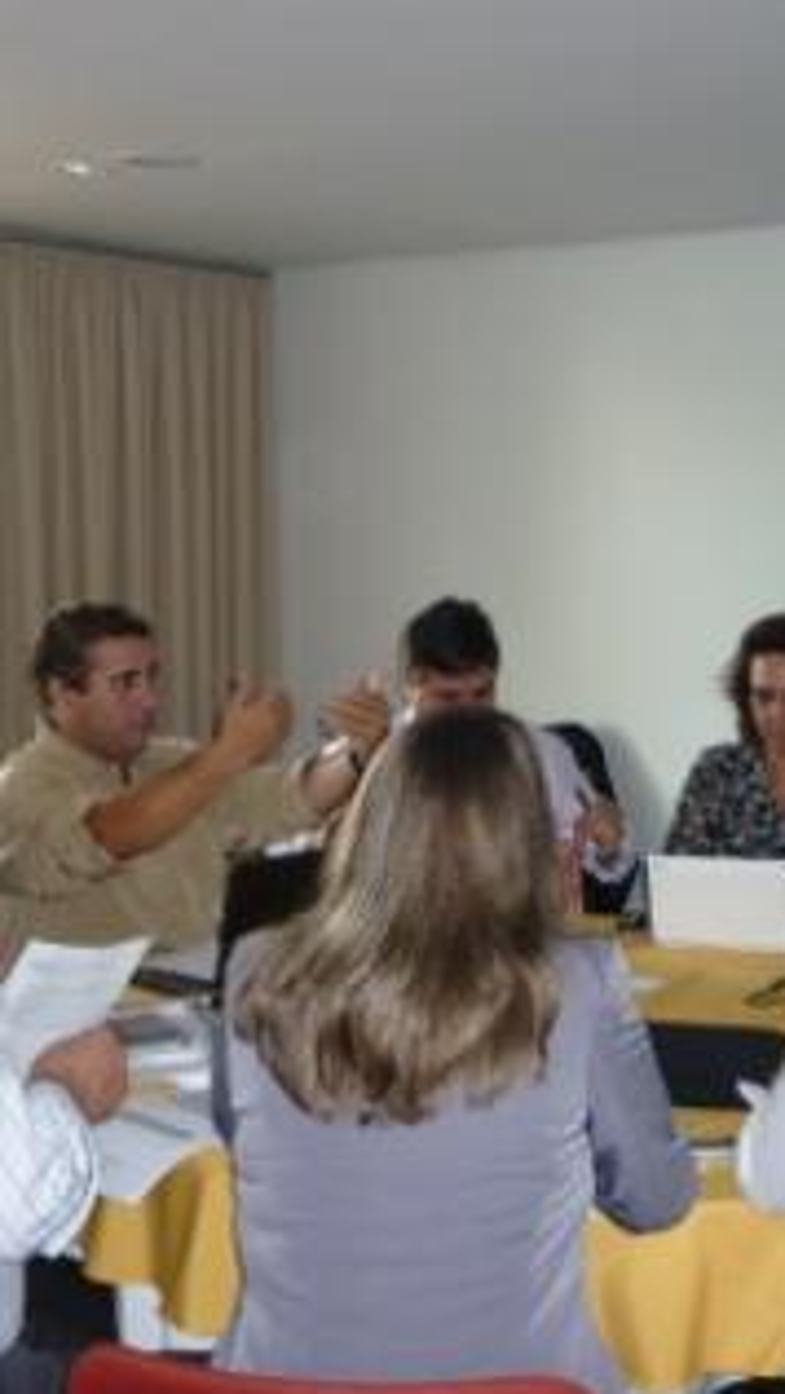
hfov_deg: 23.3
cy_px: 666
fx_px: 1885
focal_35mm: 51
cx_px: 600
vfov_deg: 40.6
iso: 160
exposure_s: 1/30
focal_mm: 5.5
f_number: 2.8
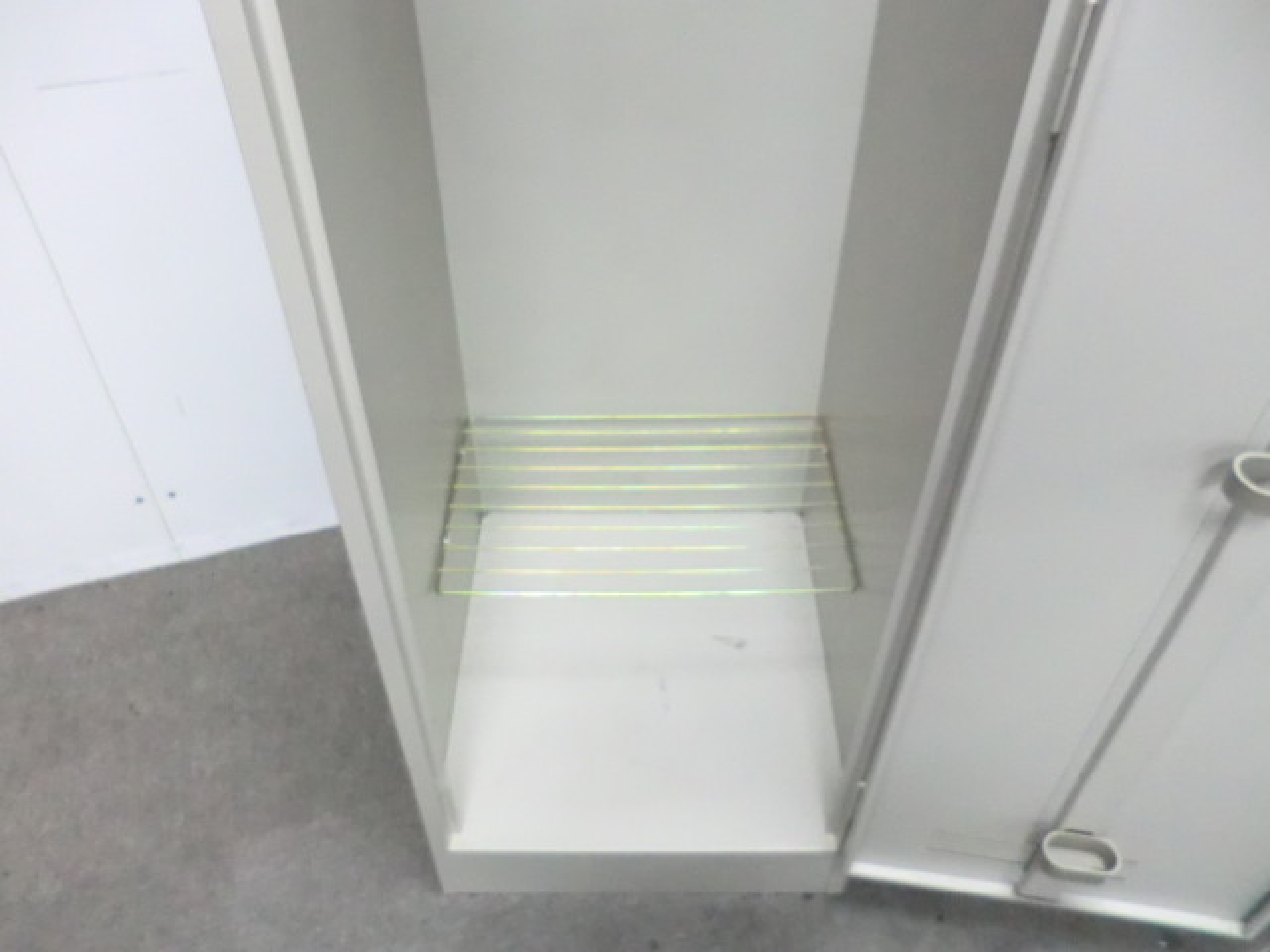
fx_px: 991
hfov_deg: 65.3
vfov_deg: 51.4
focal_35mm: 27
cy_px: 476
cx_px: 635
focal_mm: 4.9
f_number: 3.2
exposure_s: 1/50
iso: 800
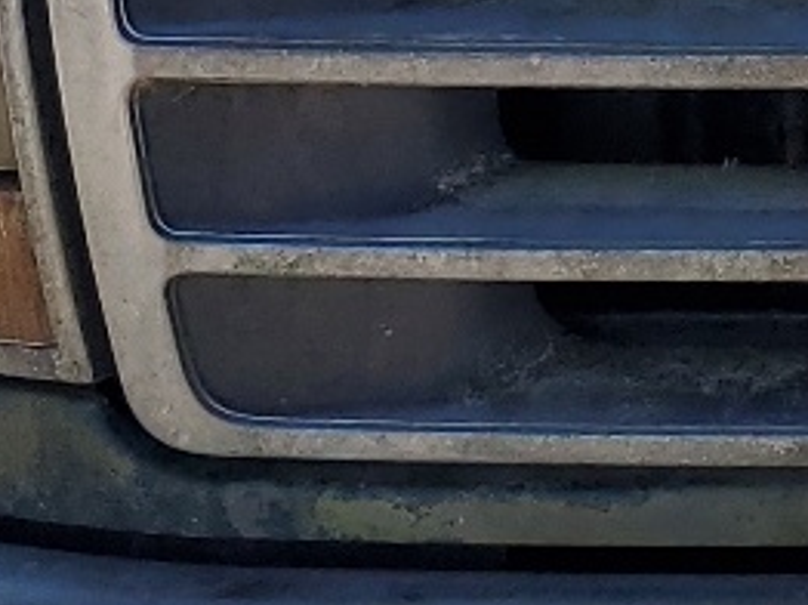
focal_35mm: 159
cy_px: -108
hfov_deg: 11.7
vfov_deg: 9.2
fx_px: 3708
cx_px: 1360
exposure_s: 1/2500
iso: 50
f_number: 1.5
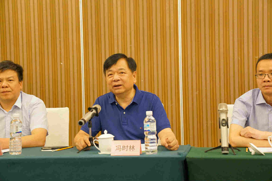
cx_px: 136
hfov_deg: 28.8
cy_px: 90
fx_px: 529
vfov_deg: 19.5
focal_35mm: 70
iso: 6400
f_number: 5.6
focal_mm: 70
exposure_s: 1/80
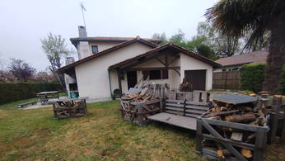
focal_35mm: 17
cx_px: 143
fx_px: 129
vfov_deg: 62.1
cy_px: 110
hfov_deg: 95.9
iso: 50
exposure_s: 1/146
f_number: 2.2
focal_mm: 1.65
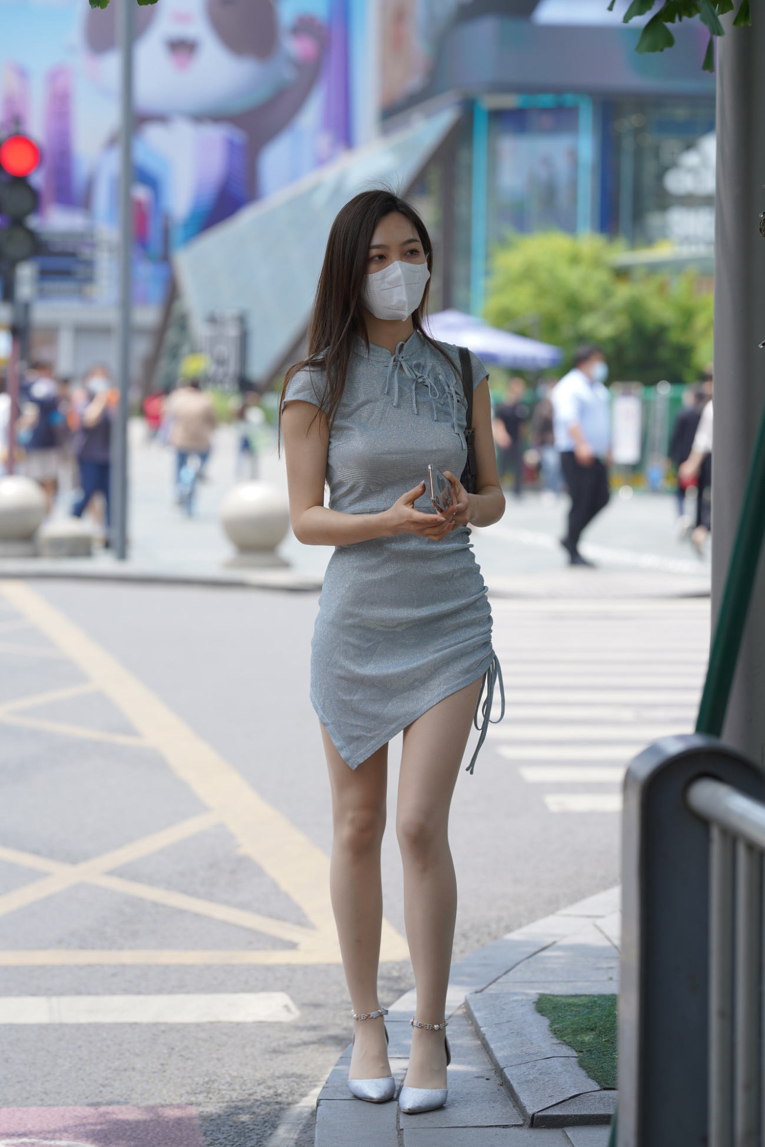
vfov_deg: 15.2
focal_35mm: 135
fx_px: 4303
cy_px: 574
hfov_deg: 10.2
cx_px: 382
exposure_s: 1/640
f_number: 4.5
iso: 200
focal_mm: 135
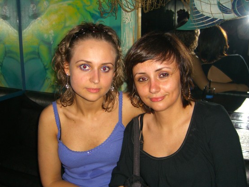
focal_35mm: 41
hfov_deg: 45.8
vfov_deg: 35.1
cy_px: 100
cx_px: 120
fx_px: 295
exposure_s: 1/60
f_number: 2.8
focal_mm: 7.9
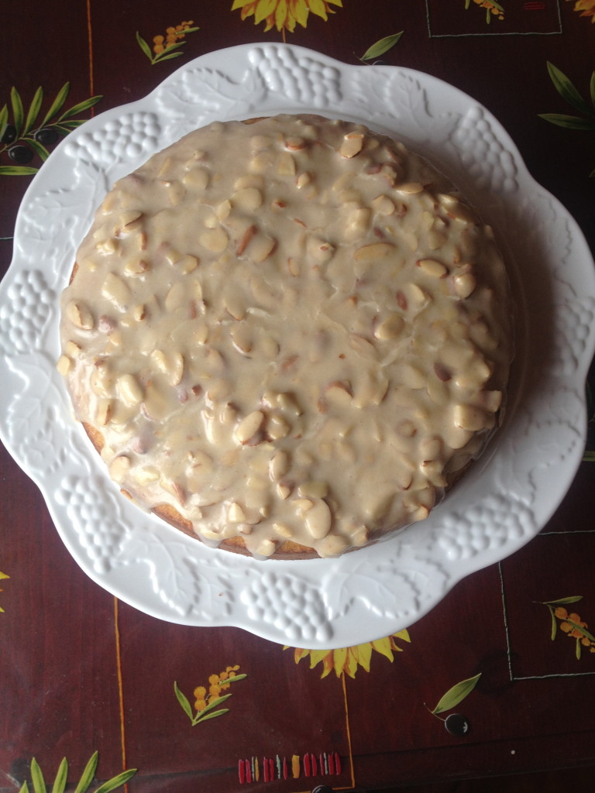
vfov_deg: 52.6
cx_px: 298
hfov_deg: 40.7
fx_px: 802
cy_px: 396
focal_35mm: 35
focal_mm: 4.28
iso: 50
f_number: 2.4
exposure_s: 1/60
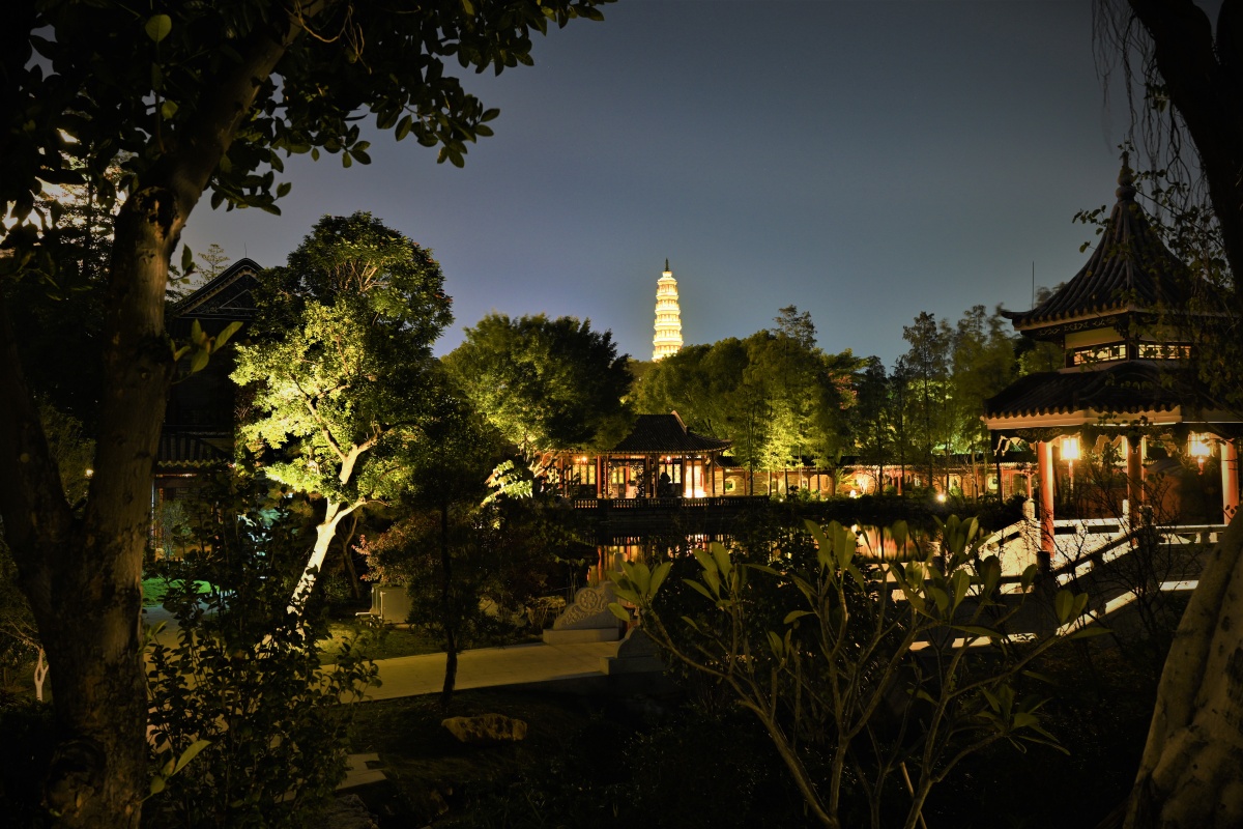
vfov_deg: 41.1
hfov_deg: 58.7
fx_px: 1105
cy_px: 414
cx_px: 622
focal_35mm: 32
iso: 100
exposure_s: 6
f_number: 5
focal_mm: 32
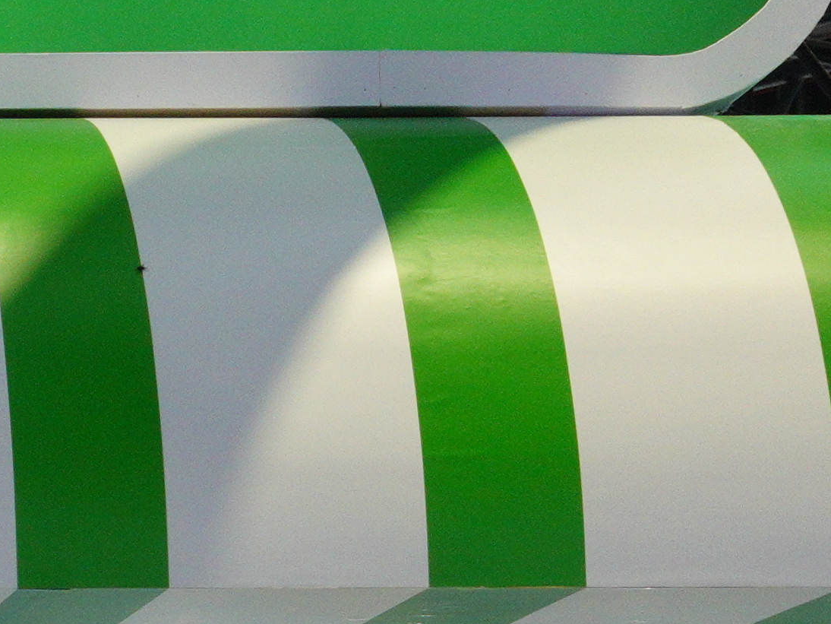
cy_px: 1056
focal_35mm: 226
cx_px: -615
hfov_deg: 8.5
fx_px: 5427
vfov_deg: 6.5
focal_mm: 17.79
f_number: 4.5
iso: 640
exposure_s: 1/100
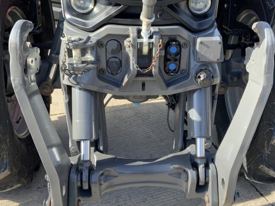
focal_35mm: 46
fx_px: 365
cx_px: 156
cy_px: 112
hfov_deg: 41.2
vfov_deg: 31.5
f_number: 1.8
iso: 16
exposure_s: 1/314
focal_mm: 3
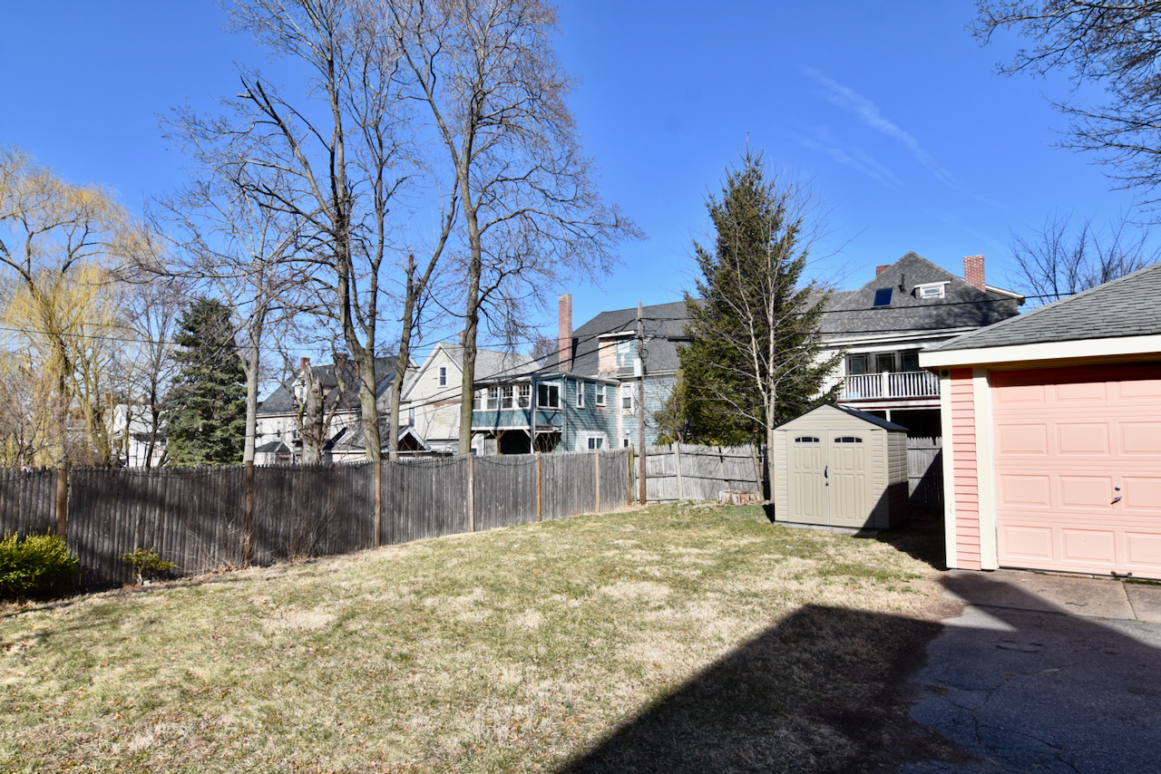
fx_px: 629
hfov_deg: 85.4
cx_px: 580
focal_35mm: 20
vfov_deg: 63.2
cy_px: 387
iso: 200
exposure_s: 1/500
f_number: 8
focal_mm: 13
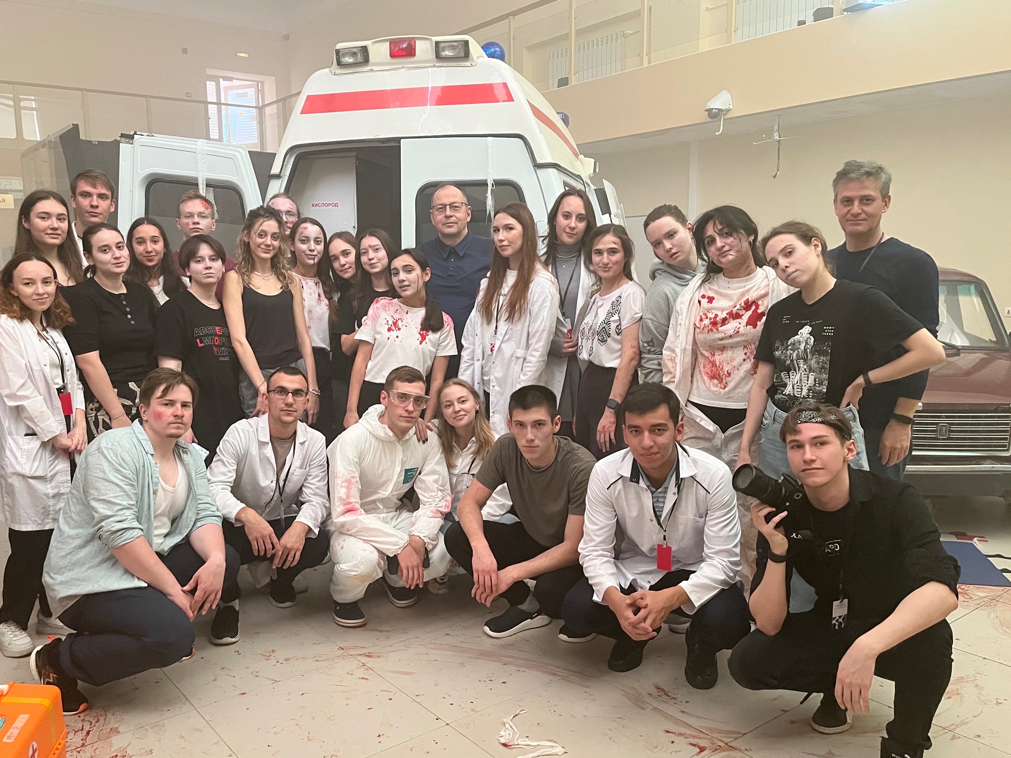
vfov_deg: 48.2
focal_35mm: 29
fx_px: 847
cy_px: 390
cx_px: 451
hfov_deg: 61.5
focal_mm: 5.1
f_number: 1.6
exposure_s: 1/40
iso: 640
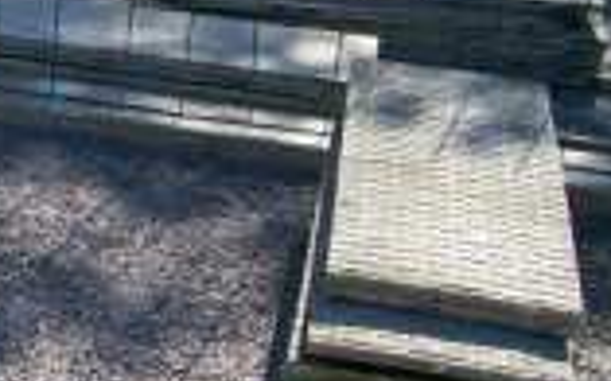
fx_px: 1814
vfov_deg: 12.0
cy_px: 91
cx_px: -245
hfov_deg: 17.6
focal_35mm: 109
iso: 80
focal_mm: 6
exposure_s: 1/329
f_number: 4.8
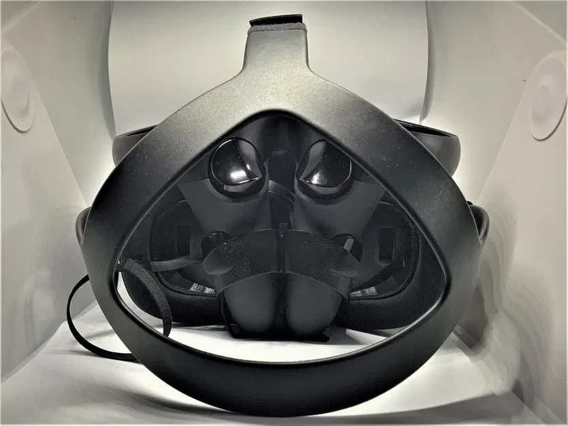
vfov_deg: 48.2
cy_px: 213
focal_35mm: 29
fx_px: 476
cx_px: 284
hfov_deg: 61.7
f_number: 1.8
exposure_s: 1/72
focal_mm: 3
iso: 64
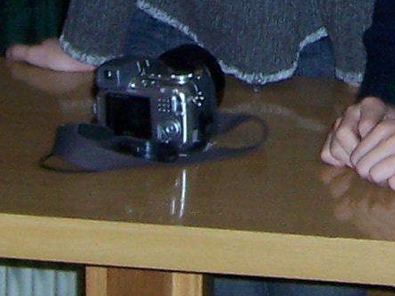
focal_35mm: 210
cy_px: -292
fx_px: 2395
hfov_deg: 9.3
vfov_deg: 6.8
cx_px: 421
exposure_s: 1/60
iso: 125
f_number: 2.8
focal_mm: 6.2
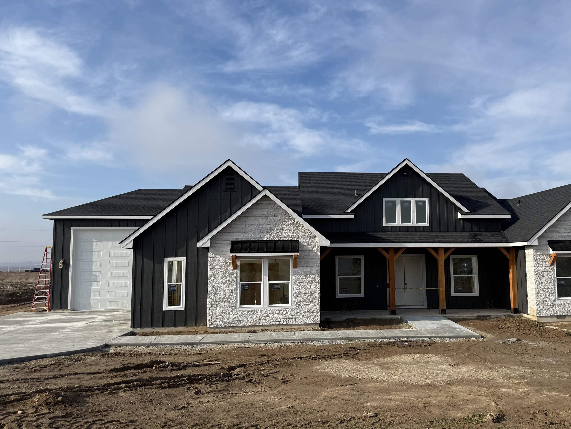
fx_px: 478
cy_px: 209
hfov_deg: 61.1
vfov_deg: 48.2
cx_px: 342
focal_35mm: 29
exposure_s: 1/4975
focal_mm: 6.76
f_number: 1.78
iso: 80
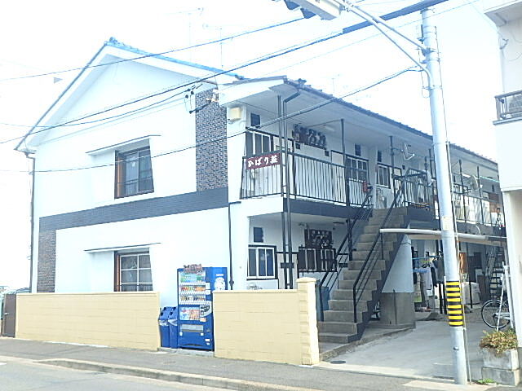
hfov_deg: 51.4
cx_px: 261
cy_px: 196
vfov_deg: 39.7
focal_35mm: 36
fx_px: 543
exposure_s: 1/250
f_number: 5
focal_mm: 6.4
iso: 320
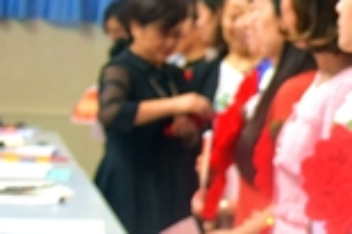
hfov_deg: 15.6
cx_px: 434
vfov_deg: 10.9
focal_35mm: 126
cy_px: 149
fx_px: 1231
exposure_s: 1/60
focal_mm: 26
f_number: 4
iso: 1000
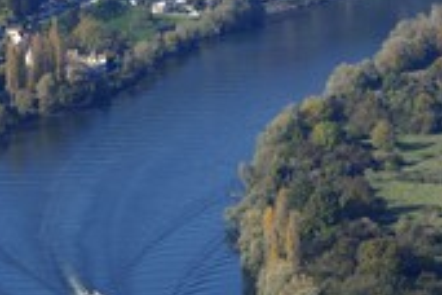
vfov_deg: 4.8
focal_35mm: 285
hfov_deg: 7.2
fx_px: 3499
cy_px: 124
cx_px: 376
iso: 400
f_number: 8
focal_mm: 116
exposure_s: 1/800
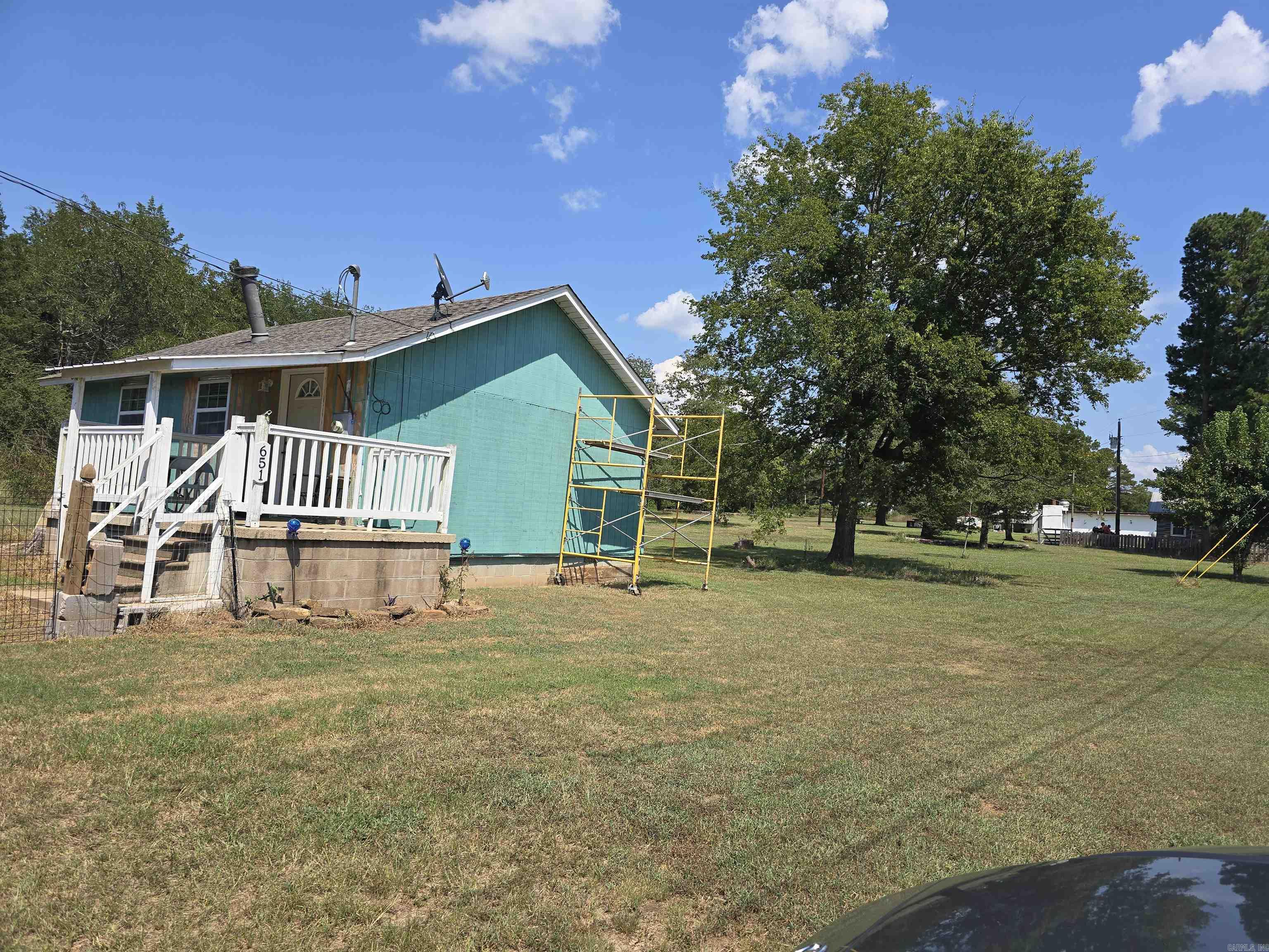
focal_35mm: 23
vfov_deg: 58.9
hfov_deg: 73.9
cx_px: 634
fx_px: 843
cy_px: 476
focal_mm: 6.3
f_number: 1.7
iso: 12
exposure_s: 1/871
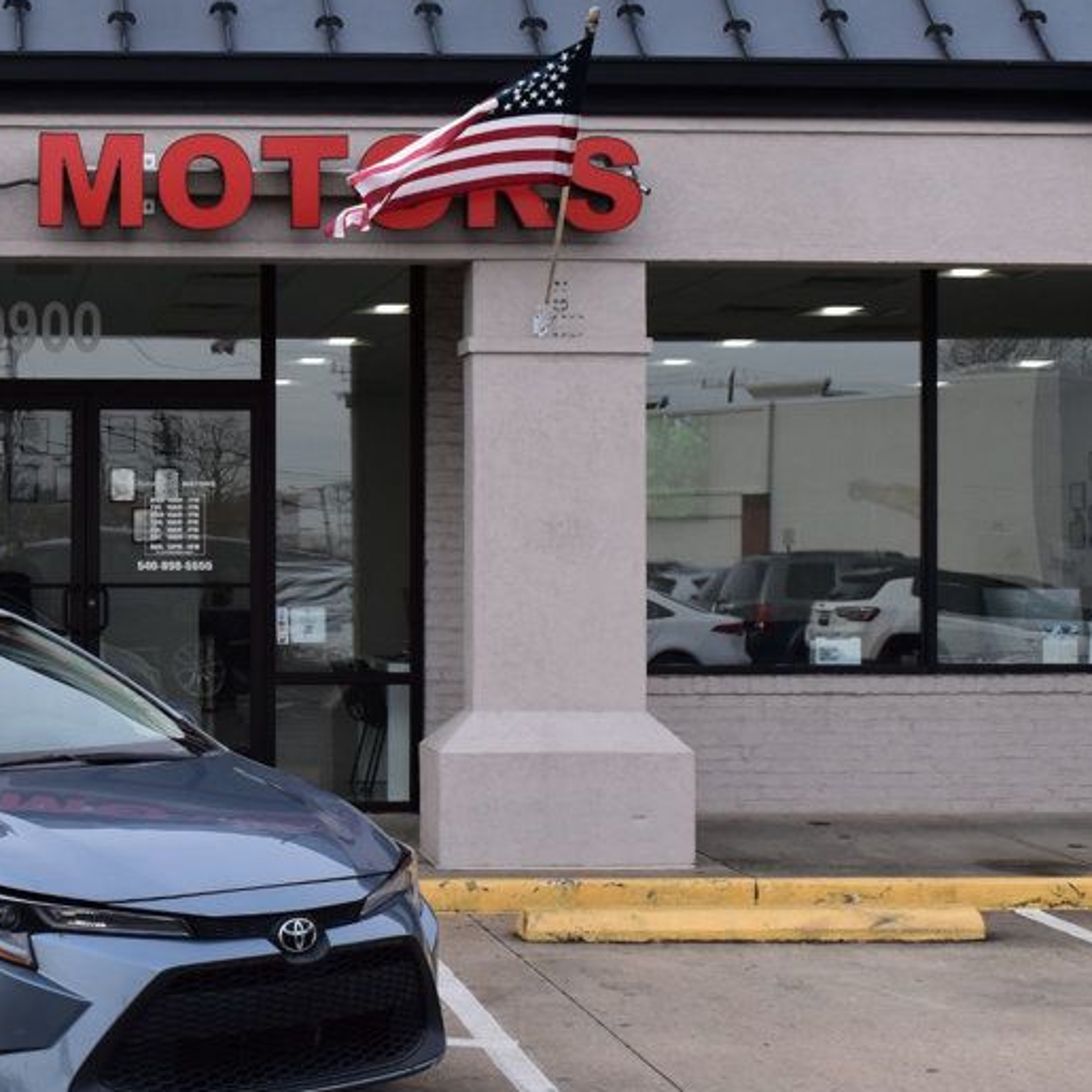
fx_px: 2712
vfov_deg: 22.8
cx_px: 81
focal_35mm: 76
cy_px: 564
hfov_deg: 22.2
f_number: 10
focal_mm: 30
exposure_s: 1/250
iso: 400
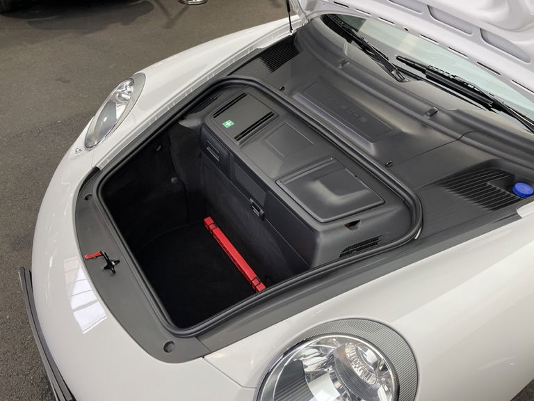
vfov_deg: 53.1
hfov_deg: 67.3
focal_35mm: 26
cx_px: 267
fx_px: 401
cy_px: 200
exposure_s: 1/100
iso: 80
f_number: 1.6
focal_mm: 4.2
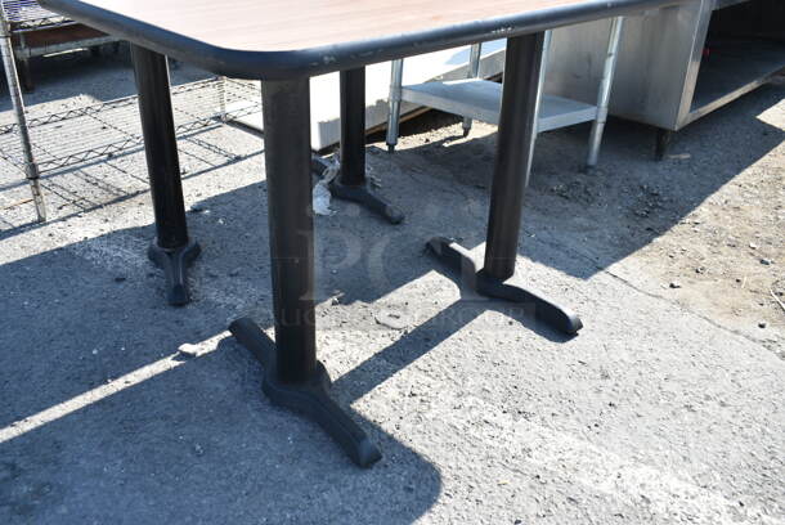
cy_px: 262
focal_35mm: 33
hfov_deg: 57.2
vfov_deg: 40.1
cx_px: 392
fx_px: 720
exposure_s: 1/125
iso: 100
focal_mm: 22
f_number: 5.6
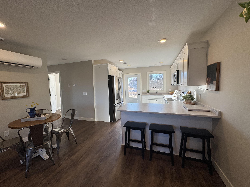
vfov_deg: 85.7
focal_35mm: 14
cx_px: 125
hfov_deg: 102.1
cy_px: 94
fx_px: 101
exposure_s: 1/120
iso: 40
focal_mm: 2.22
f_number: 2.2
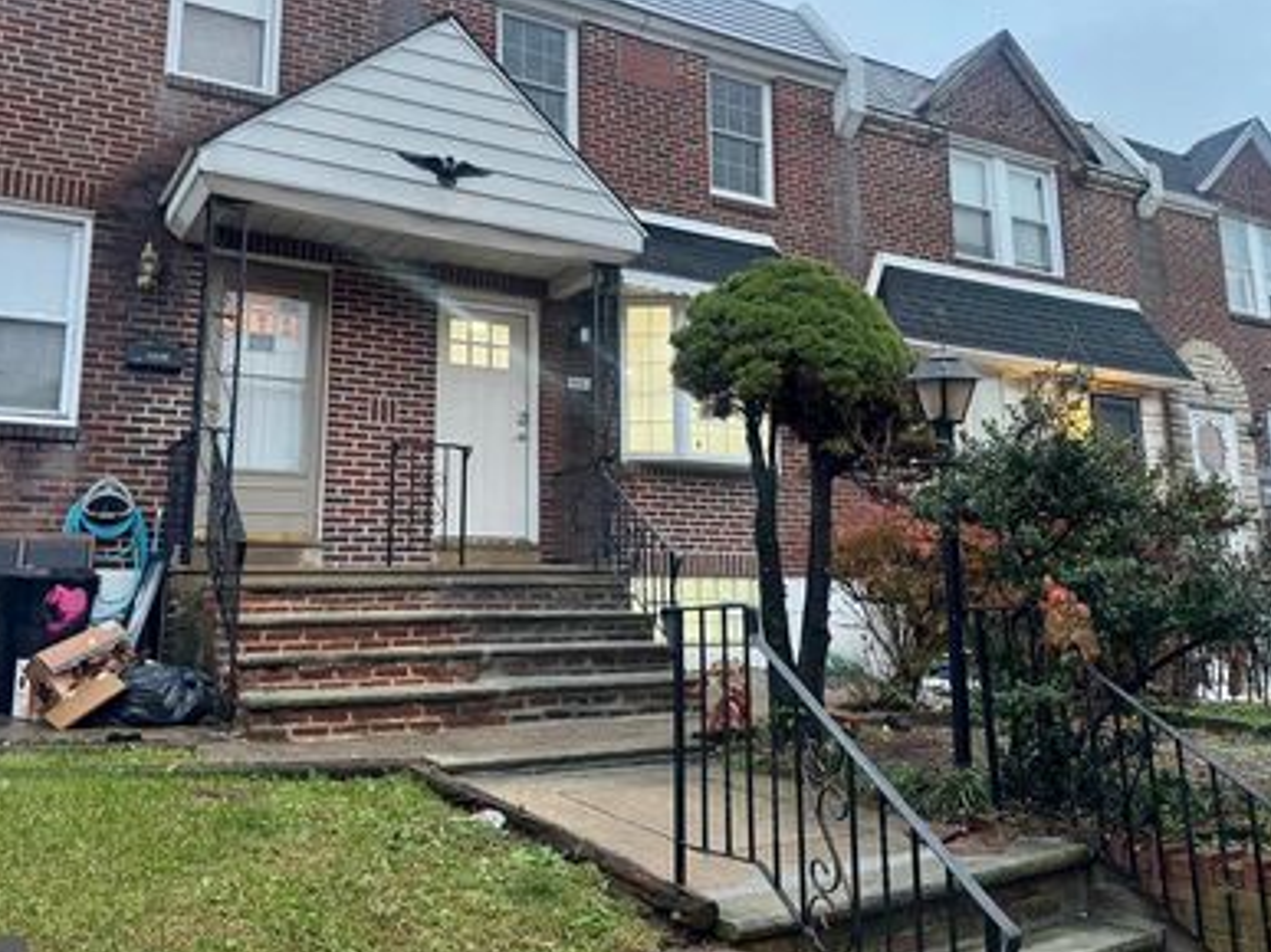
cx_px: 647
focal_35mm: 31
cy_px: 386
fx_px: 1138
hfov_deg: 58.4
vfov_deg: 45.2
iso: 320
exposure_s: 1/60
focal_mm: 6.76
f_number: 1.78
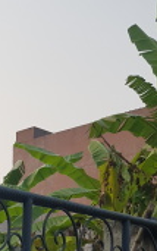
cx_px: -92
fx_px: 506
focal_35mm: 74
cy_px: 302
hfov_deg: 15.9
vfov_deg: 25.1
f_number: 1.7
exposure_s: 1/844
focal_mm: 4.3
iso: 40
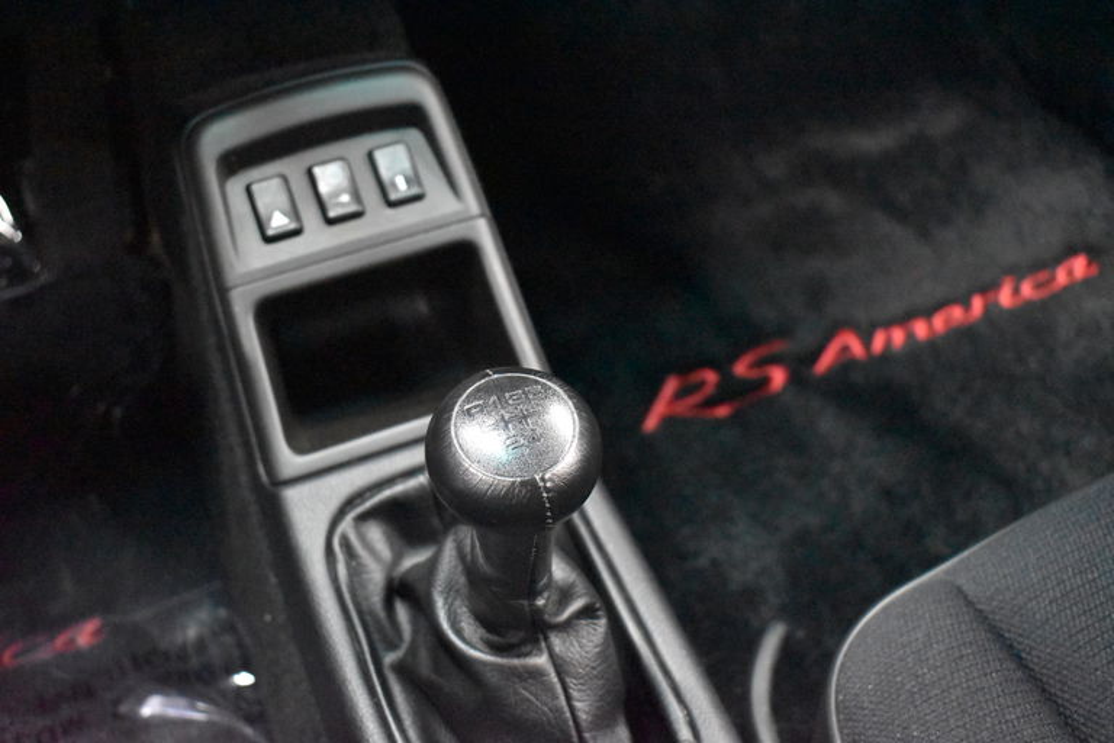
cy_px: 372
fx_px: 1300
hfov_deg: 46.4
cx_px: 557
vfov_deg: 31.9
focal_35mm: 42
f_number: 4.2
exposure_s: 1/40
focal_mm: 28
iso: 12800
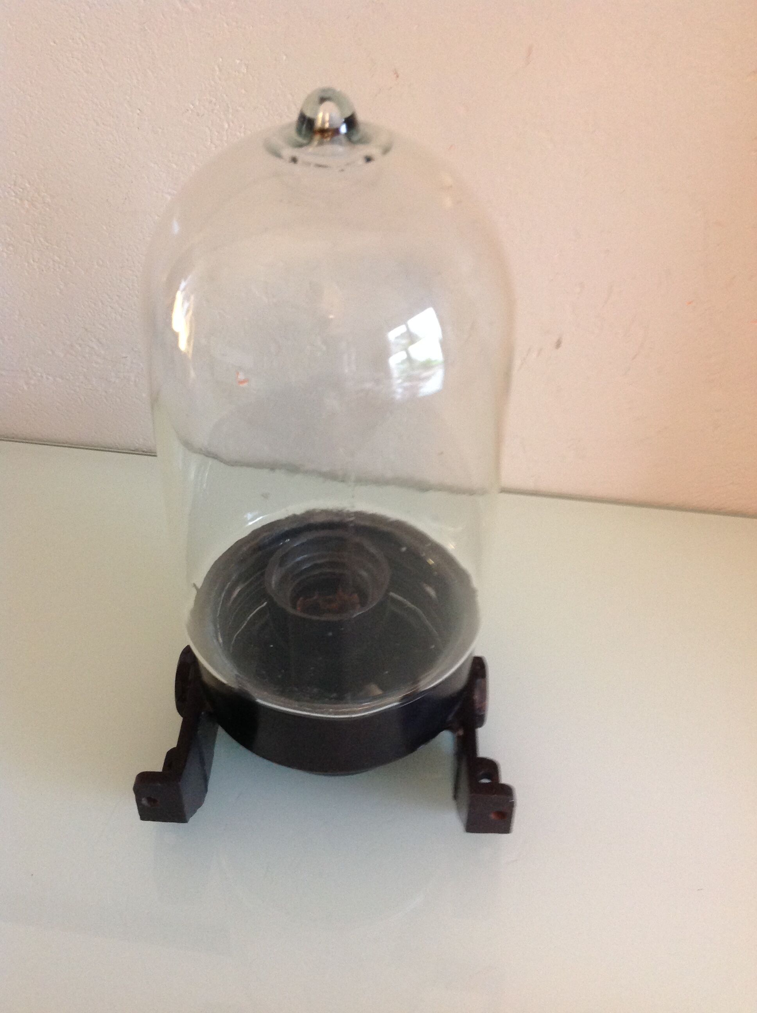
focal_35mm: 35
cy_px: 506
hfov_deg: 40.6
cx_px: 378
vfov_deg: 52.7
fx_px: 1023
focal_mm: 4.28
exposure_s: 1/17
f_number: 2.4
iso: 200
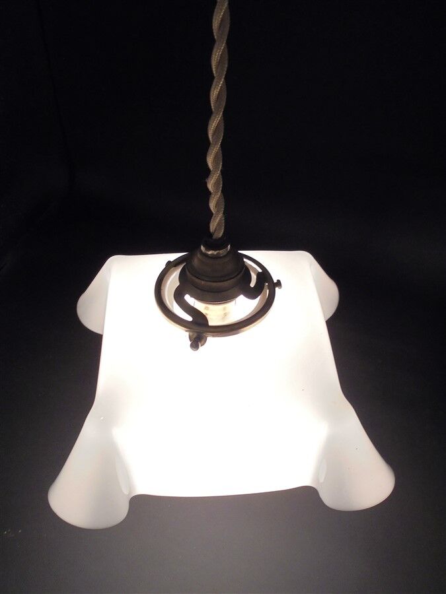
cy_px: 297
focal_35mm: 34
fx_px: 584
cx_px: 223
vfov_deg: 54.0
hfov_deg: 41.8
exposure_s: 1/20
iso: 400
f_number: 4
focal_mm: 6.1
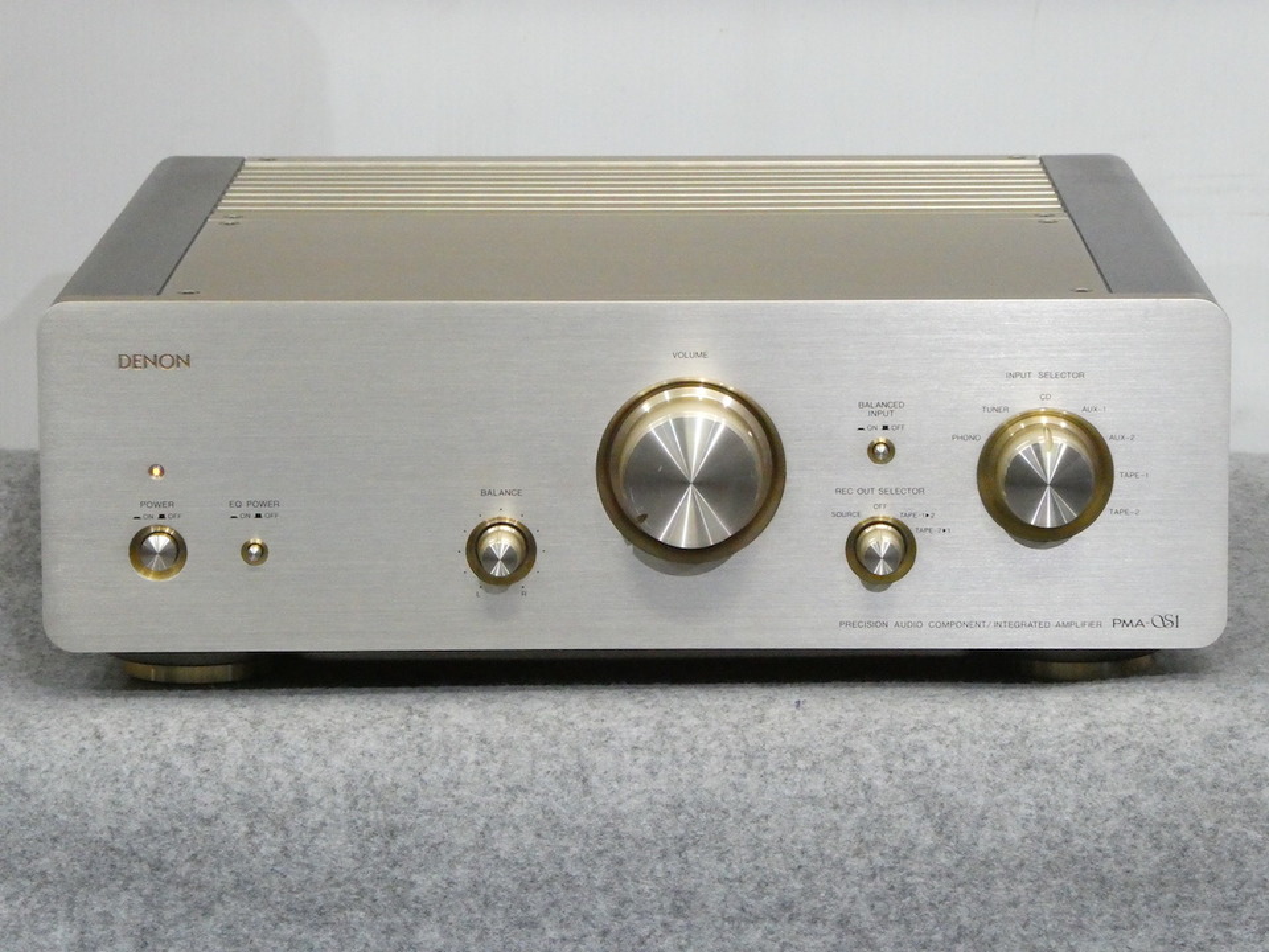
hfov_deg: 13.8
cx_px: 634
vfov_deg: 10.4
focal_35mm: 143
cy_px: 476
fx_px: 5242
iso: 1600
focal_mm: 25.6
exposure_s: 1/50
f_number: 5.4
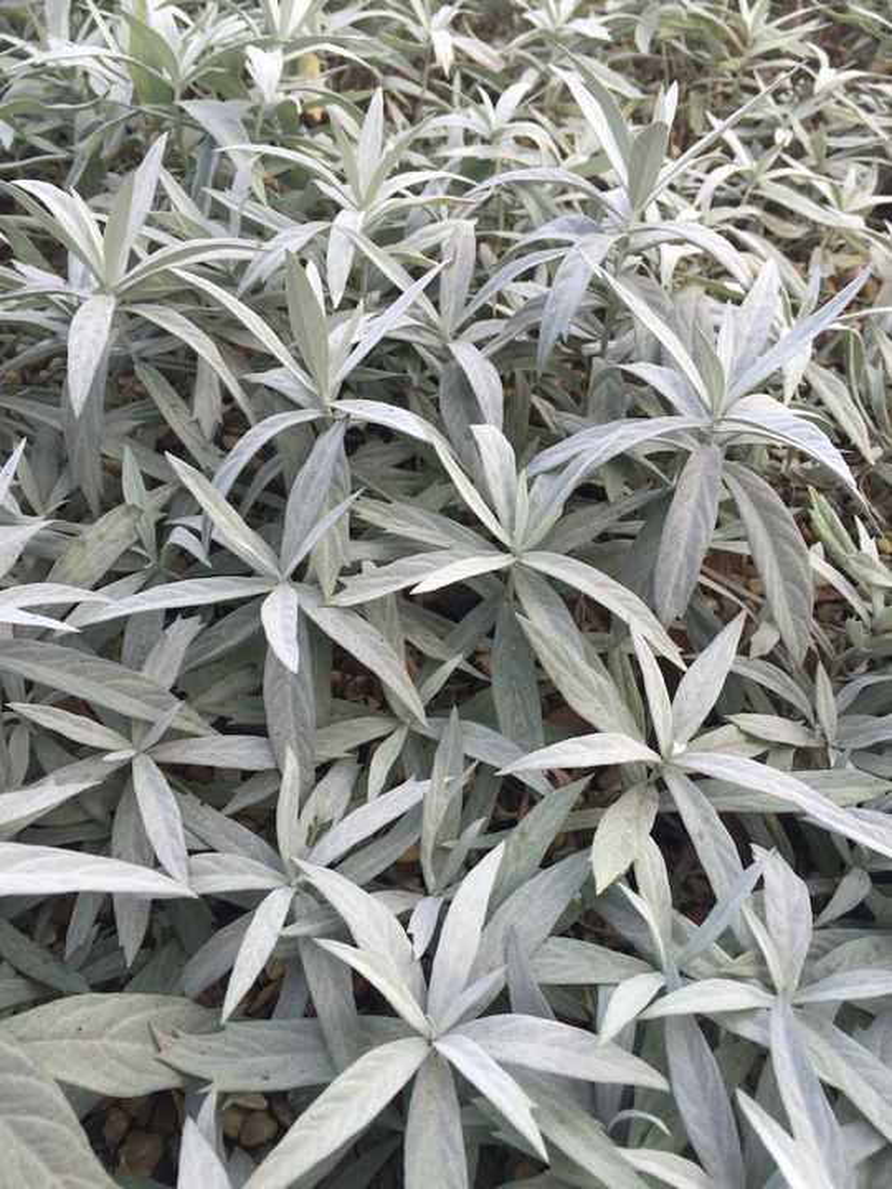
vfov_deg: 61.7
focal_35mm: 29
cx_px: 446
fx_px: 996
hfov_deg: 48.2
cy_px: 594
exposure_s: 1/141
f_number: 2.2
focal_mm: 4.15
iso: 32
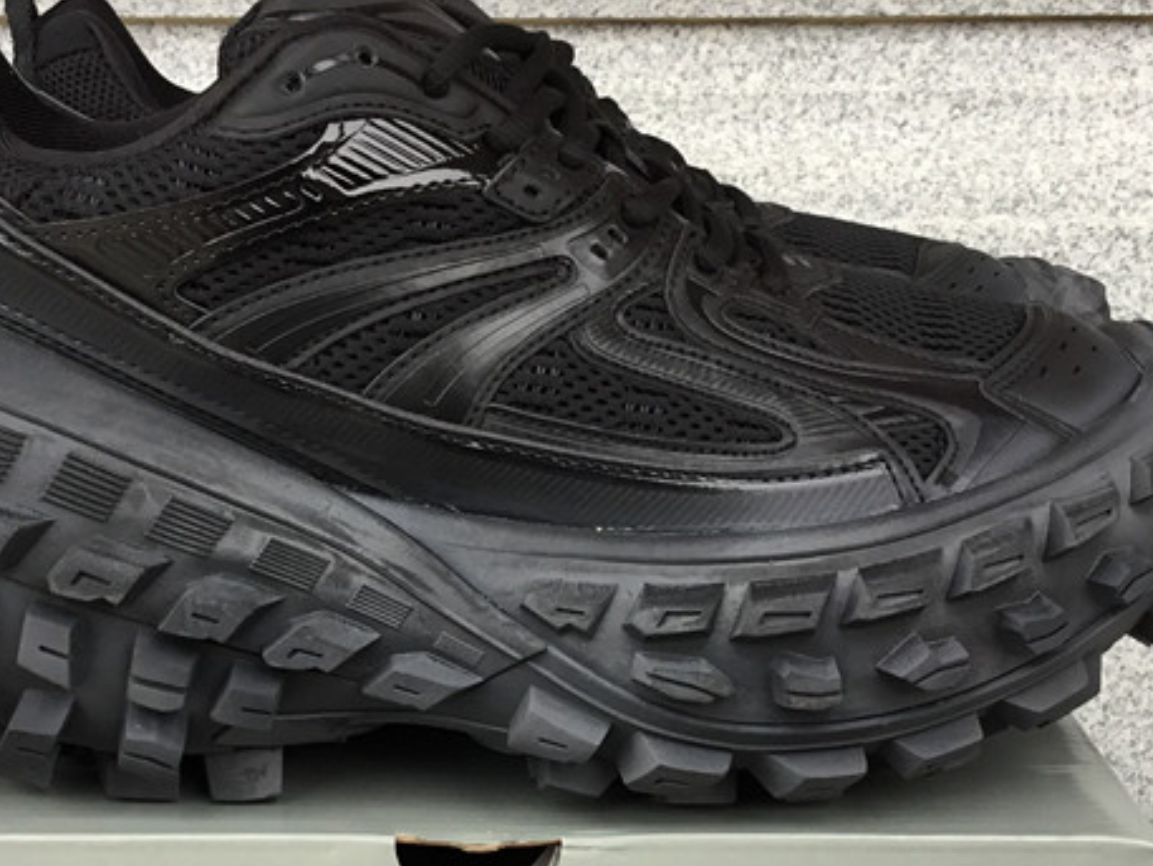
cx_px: 492
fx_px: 2032
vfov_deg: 23.8
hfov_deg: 31.6
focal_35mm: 61
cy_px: 627
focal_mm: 3.3
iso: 50
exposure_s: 1/100
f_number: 2.4
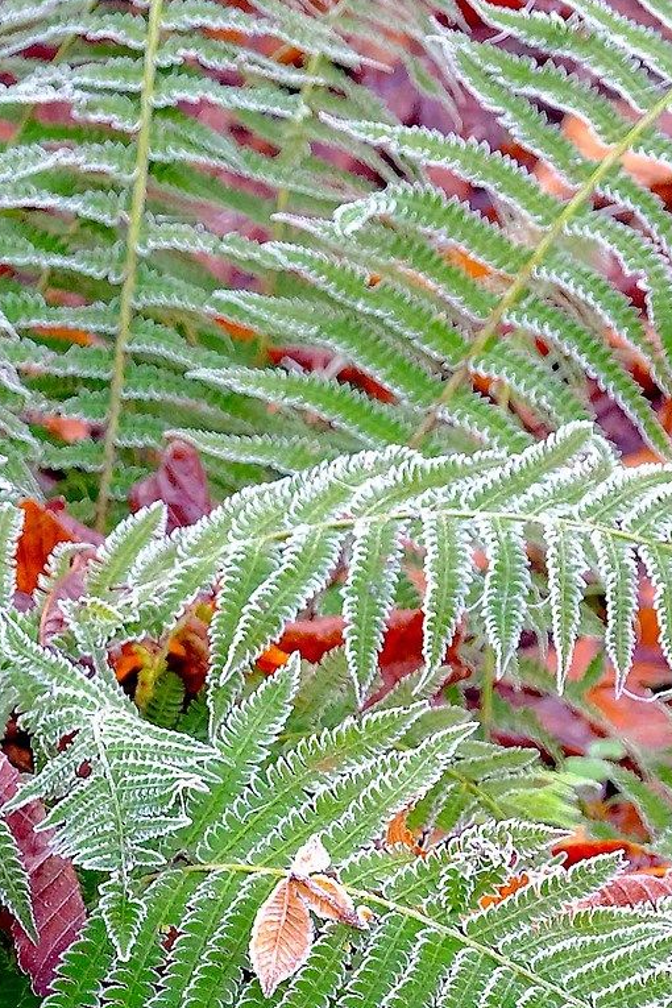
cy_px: 1283
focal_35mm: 229
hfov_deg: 6.0
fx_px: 6411
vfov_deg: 8.9
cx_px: -126
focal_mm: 48.4
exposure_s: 1/180
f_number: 5.6
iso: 1250
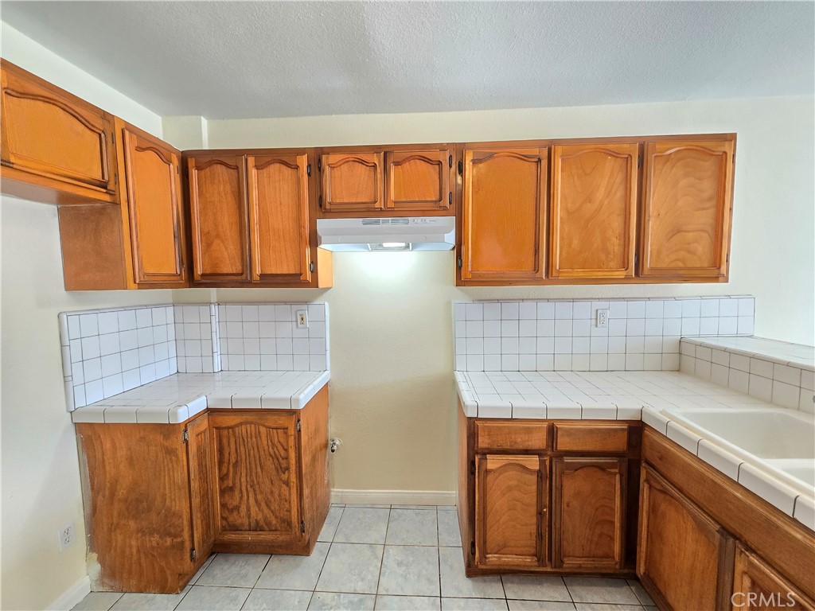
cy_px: 306
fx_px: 306
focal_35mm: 13
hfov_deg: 106.2
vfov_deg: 89.9
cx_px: 408
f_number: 2.2
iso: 200
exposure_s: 1/60
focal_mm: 2.2
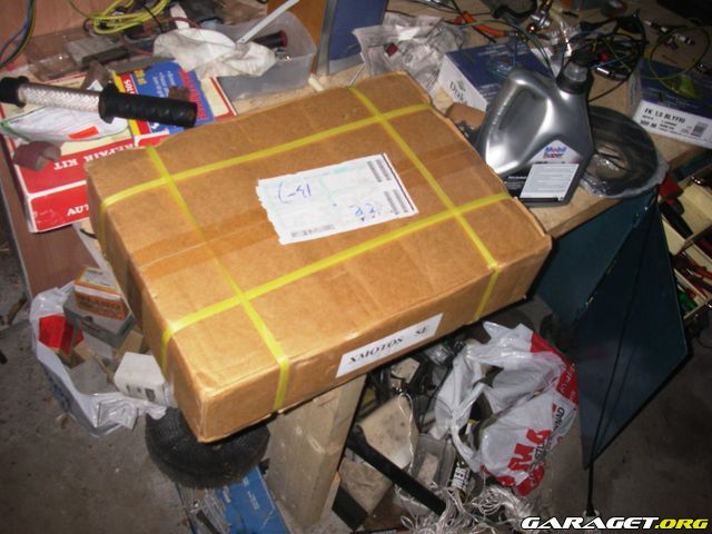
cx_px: 356
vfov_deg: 37.7
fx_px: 782
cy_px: 267
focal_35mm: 38
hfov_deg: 49.0
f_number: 3.3
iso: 160
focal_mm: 6.3
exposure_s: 1/40
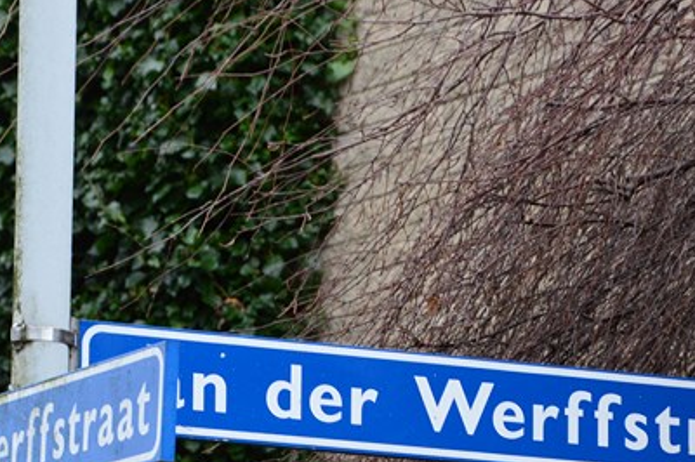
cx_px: 208
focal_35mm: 255
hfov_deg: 8.1
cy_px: 426
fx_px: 4919
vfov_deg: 5.4
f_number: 7.1
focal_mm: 85
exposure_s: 1/80
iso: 400
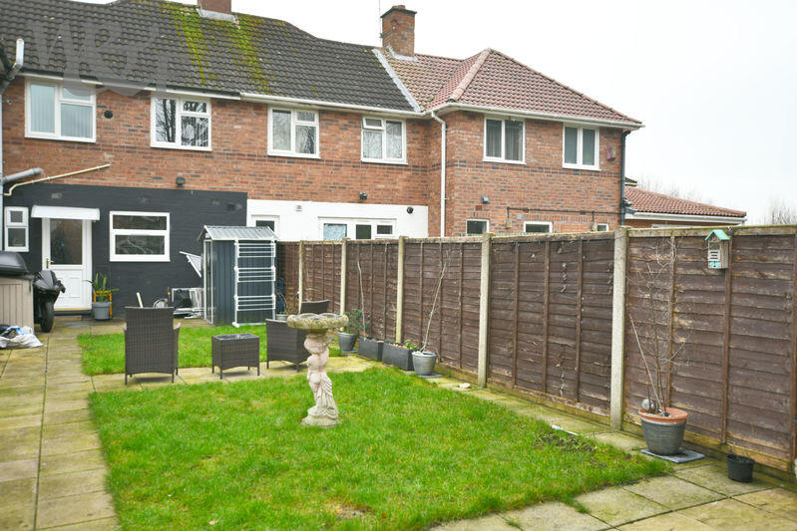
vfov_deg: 43.6
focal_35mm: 30
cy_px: 266
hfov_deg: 61.9
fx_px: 664
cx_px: 398
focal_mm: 20
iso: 100
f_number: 4
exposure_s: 1/60
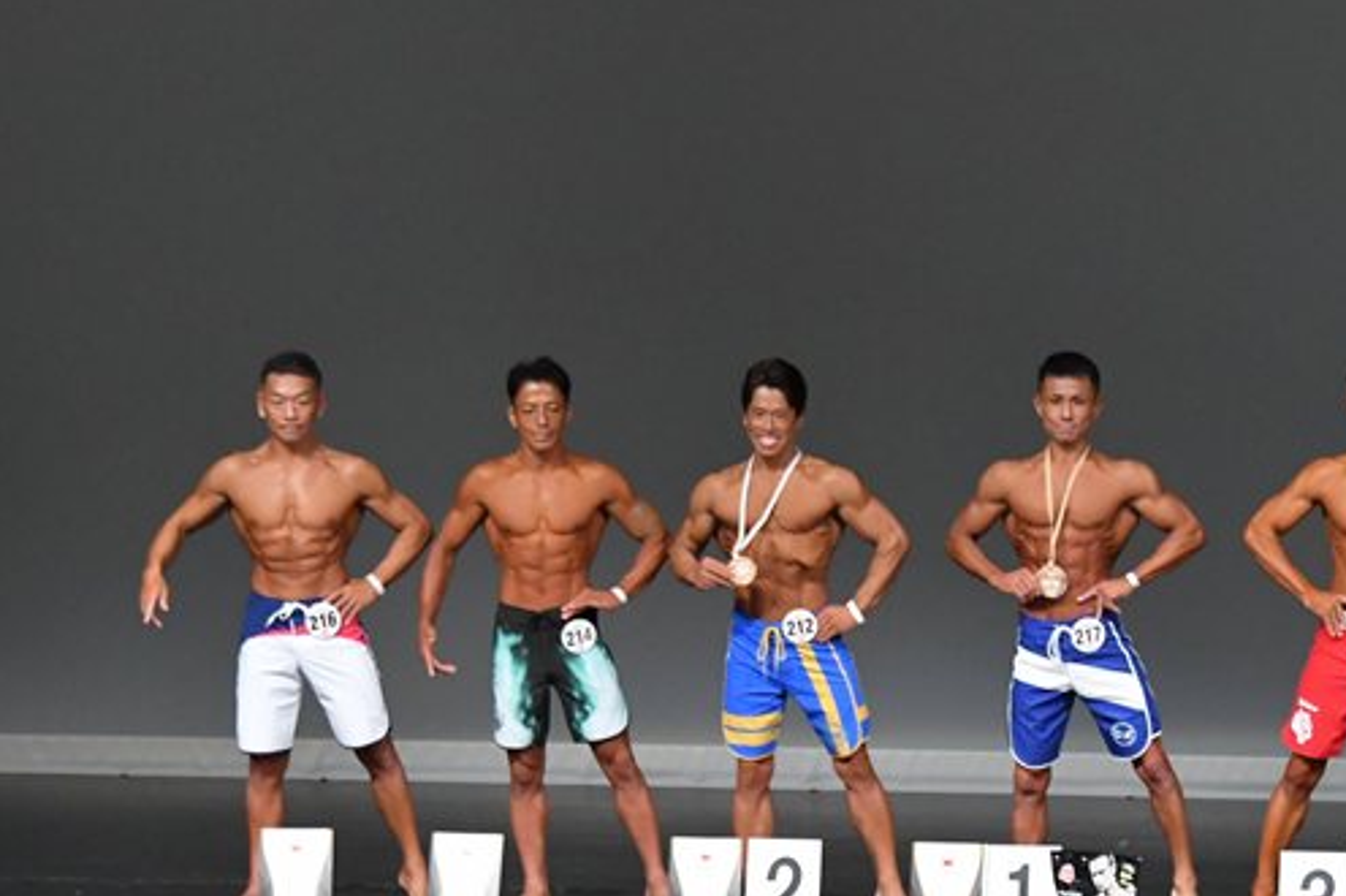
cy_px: 643
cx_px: 997
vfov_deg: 4.8
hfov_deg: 7.2
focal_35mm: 286
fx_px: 10686
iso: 5000
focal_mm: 122
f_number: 5.6
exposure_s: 1/400
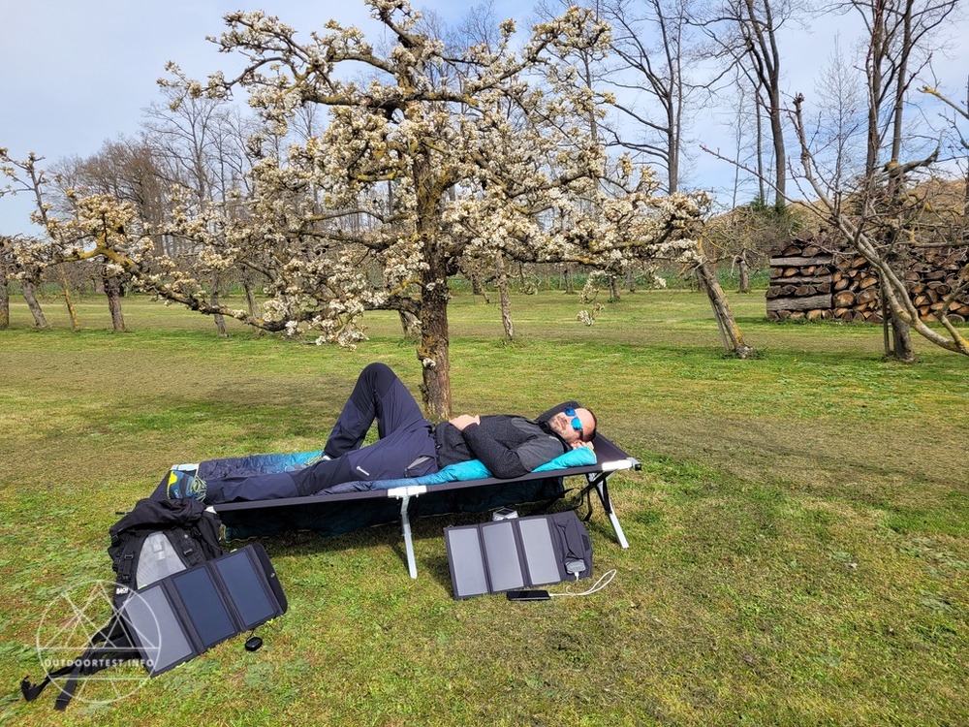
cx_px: 484
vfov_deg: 53.1
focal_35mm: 26
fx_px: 728
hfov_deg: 67.3
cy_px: 364
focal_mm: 5.4
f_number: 1.8
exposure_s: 1/1593
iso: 40
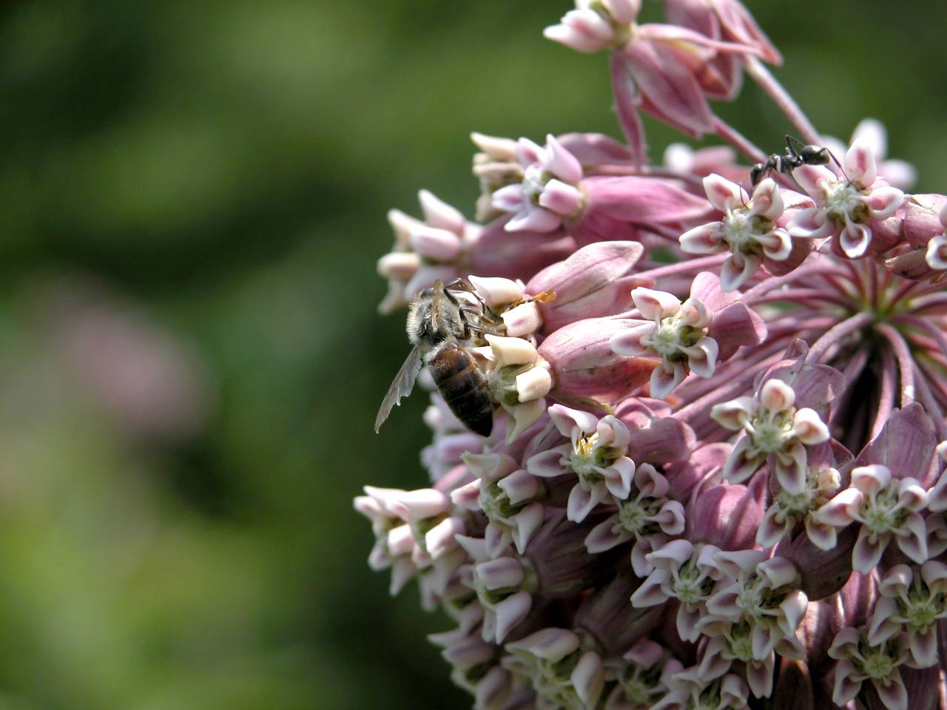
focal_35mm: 161
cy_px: 355
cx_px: 474
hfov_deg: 12.3
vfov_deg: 9.2
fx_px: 4405
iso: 100
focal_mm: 41.1
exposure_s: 1/958
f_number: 3.9
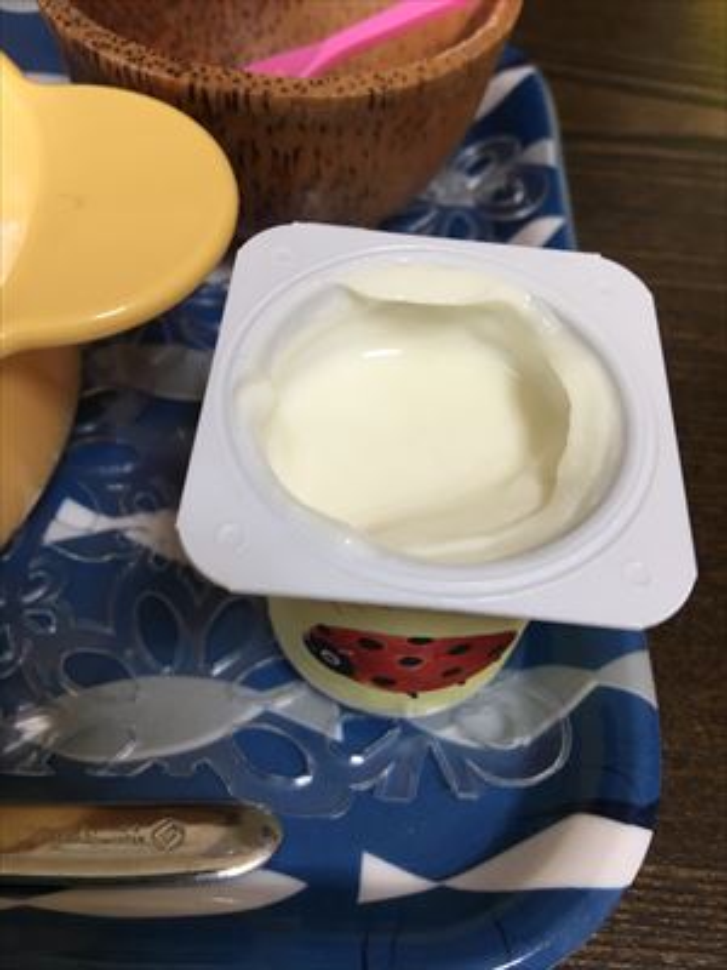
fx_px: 812
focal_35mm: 29
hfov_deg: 48.2
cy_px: 485
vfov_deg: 61.7
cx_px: 364
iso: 32
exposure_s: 1/15
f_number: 2.2
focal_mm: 4.15
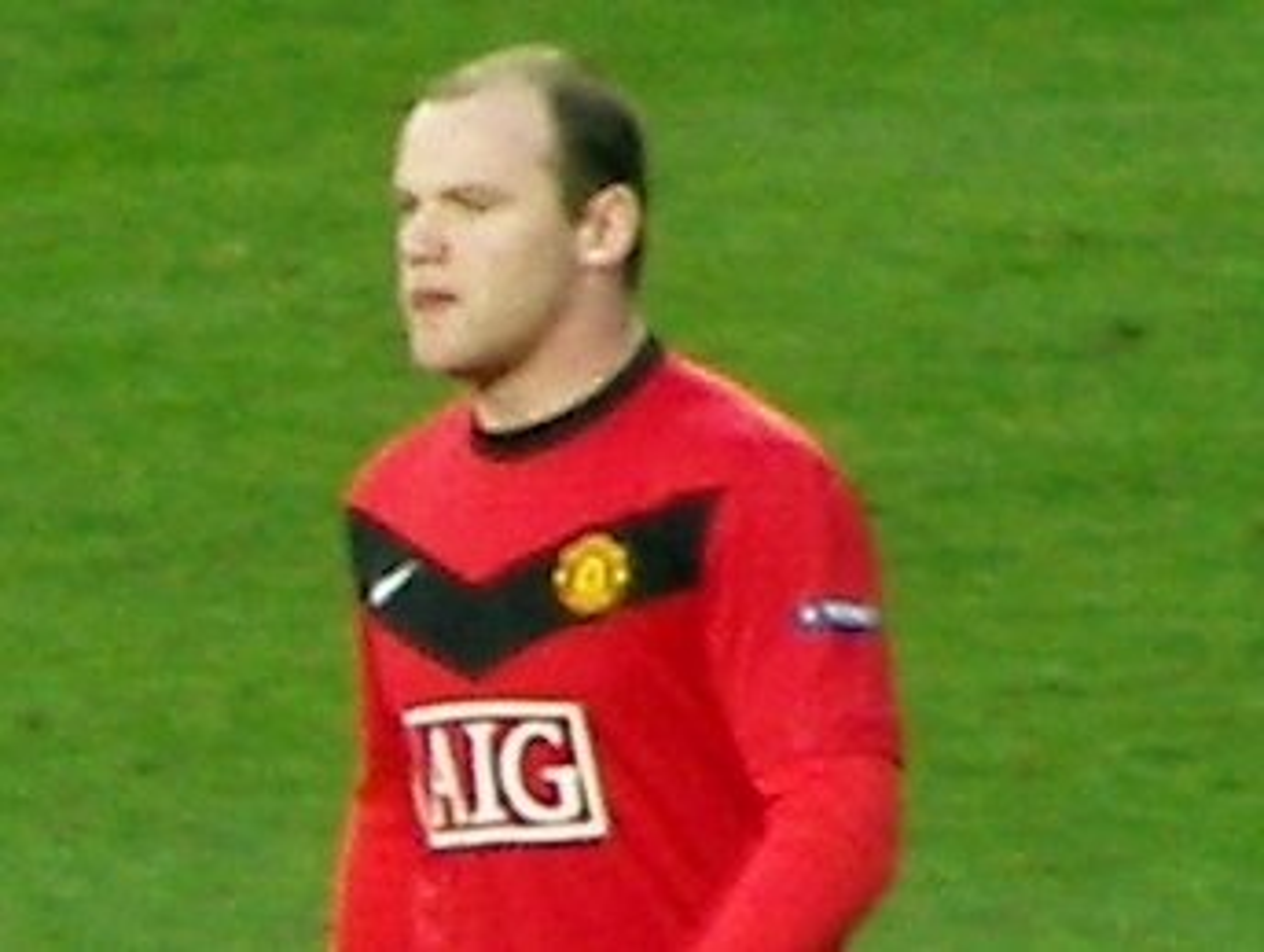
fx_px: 15796
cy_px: 476
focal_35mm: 432
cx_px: 632
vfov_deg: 3.5
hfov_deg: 4.6
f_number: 3.7
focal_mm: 72
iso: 100
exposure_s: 1/60
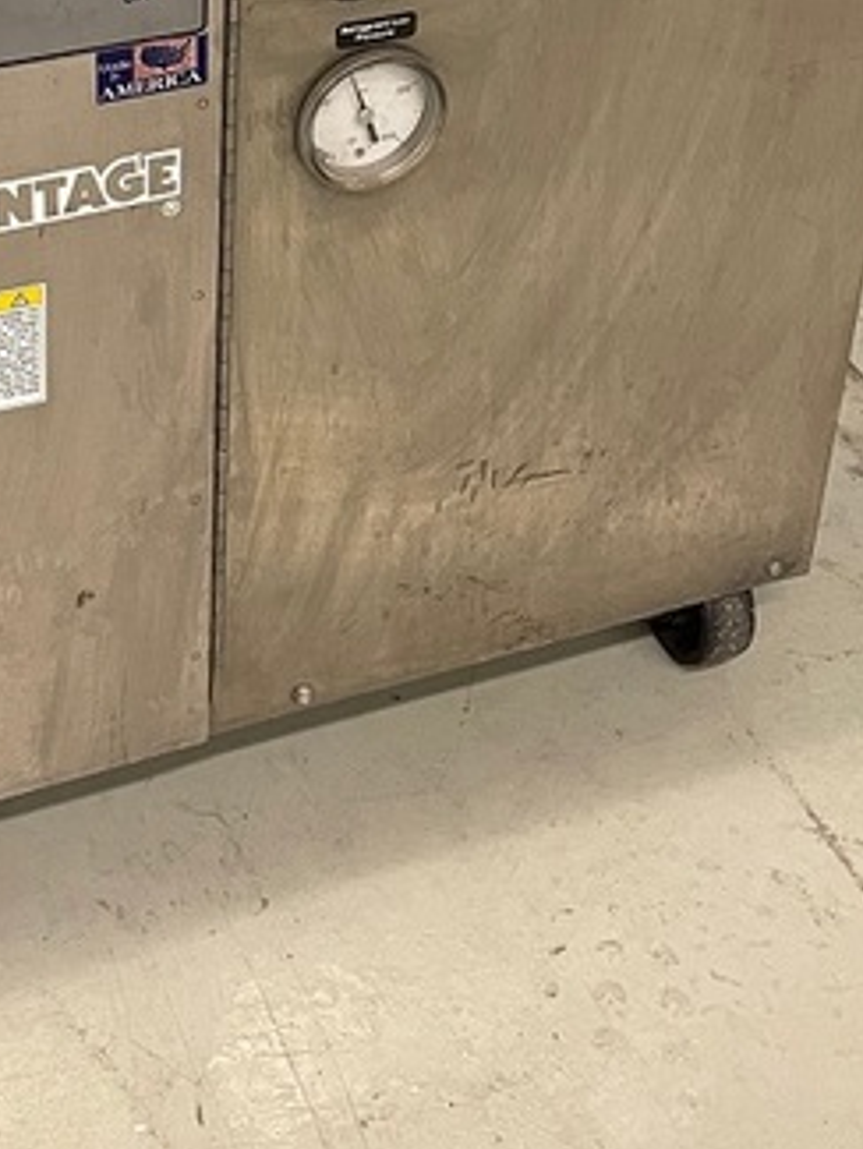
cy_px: -39
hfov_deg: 22.6
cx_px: 156
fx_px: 2126
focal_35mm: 64
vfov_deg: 28.2
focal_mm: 4.2
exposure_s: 1/60
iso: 250
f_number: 1.6
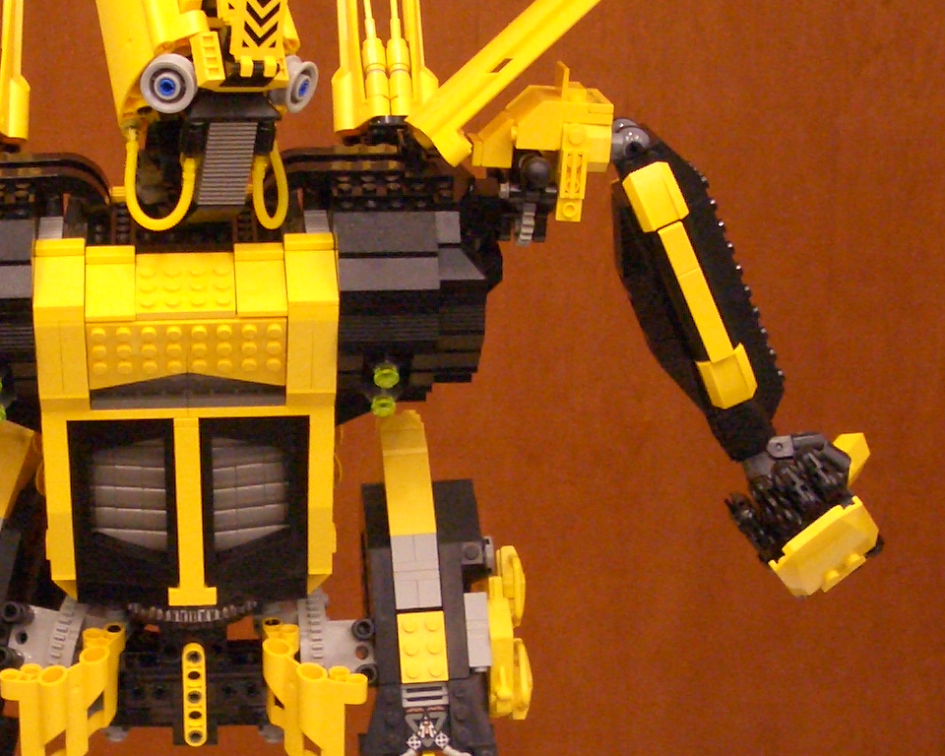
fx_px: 2685
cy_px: 523
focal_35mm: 96
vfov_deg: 16.0
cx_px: 180
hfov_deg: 19.7
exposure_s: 1/30
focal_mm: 6.8
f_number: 2.8
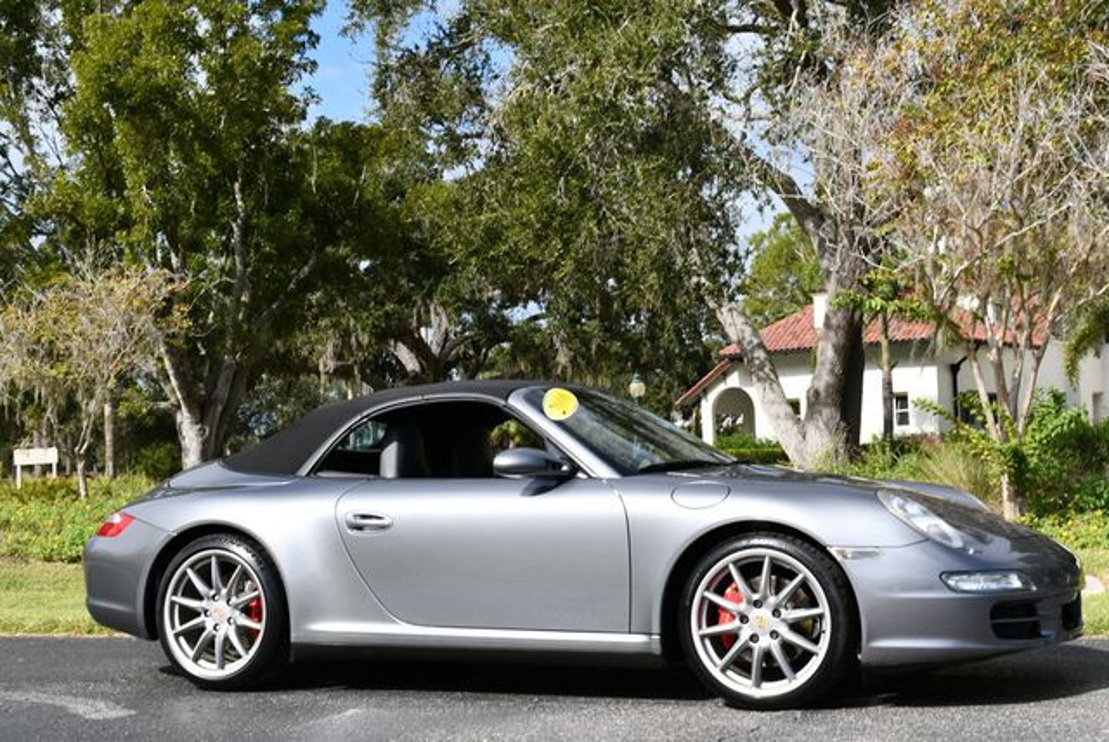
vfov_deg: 26.0
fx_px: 1603
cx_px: 554
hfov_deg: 38.2
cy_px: 371
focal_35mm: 52
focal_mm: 26
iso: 100
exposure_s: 1/320
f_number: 9
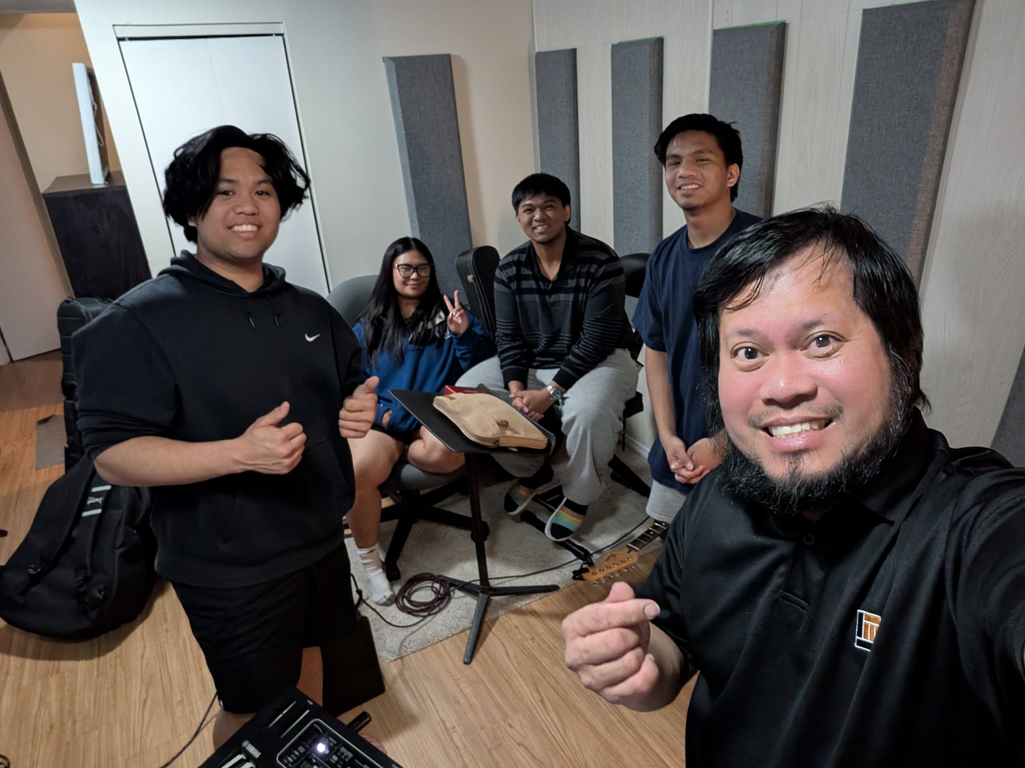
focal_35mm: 21
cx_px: 512
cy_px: 384
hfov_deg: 79.0
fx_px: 622
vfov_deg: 63.4
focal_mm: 2.74
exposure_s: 1/15
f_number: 2.2
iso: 504
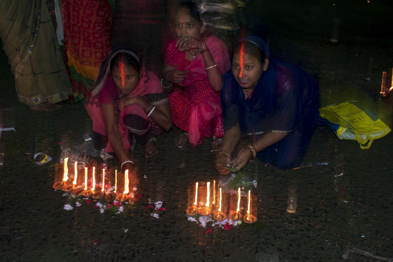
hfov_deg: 46.4
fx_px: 458
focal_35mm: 42
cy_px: 131
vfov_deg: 31.9
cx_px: 196
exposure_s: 1/2
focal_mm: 28
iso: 100
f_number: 8
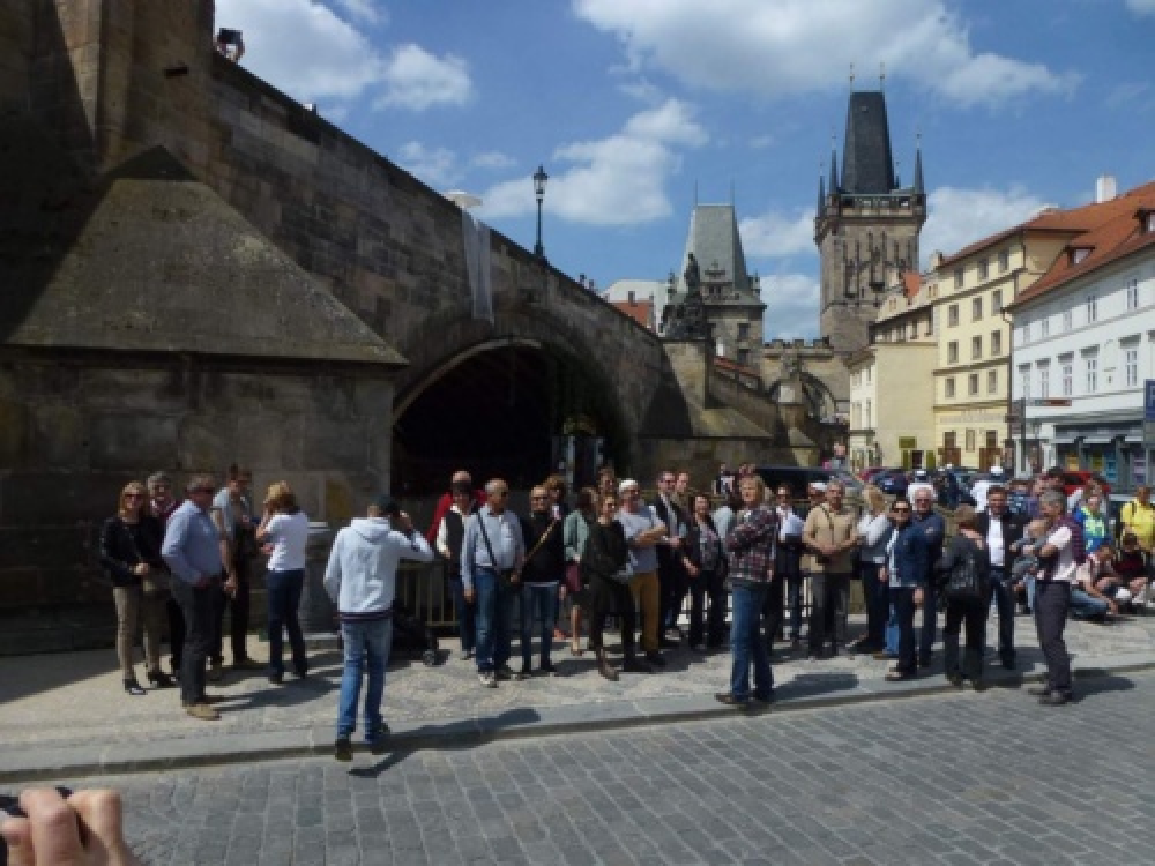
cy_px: 433
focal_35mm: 24
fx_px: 801
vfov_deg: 56.8
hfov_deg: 71.6
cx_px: 578
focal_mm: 4.3
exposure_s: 1/1600
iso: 100
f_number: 4
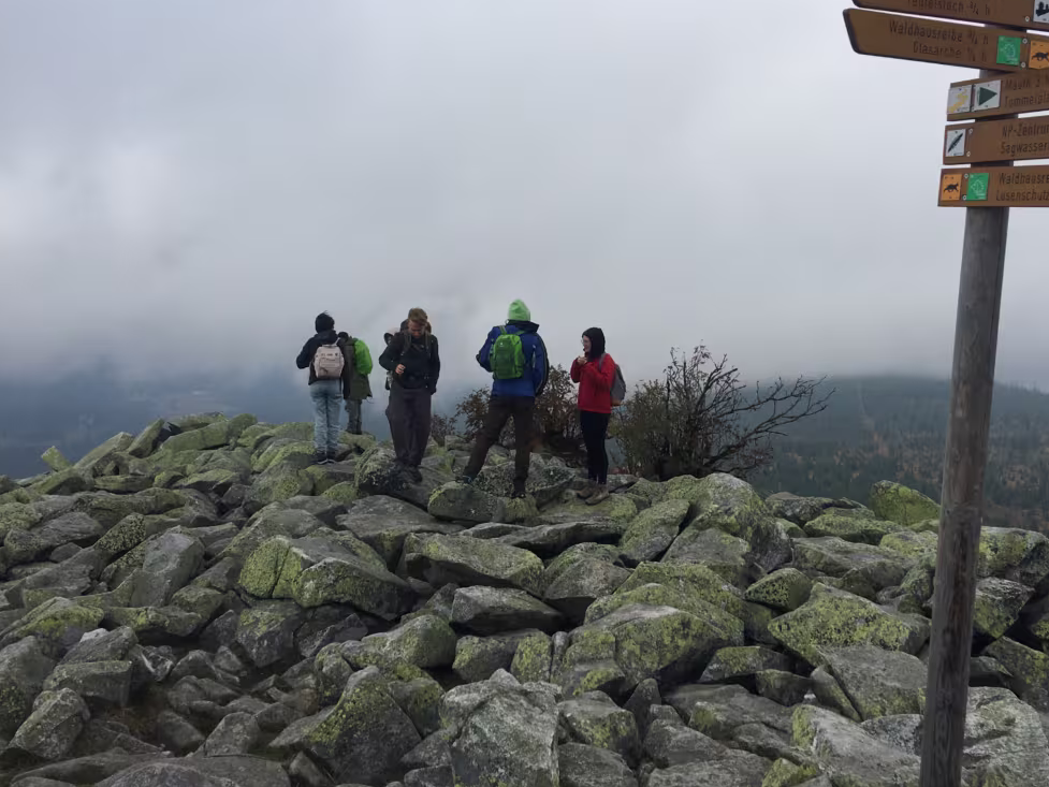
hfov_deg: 48.8
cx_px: 593
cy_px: 327
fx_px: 1152
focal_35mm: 38
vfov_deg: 37.6
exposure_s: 1/962
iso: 25
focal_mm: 4.15
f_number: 2.2
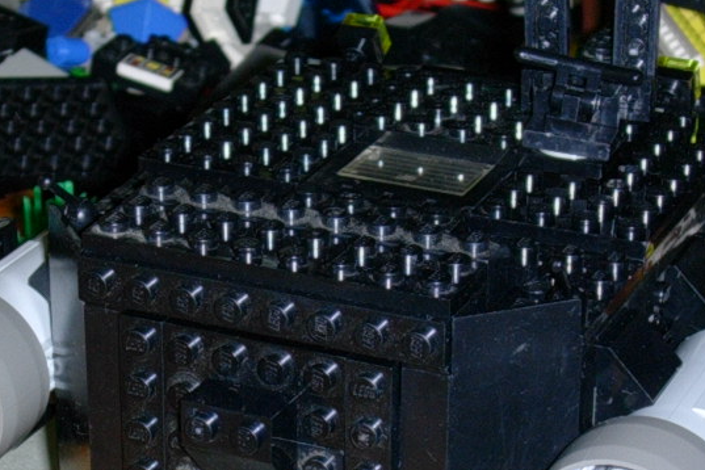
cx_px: 354
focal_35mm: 125
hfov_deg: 16.4
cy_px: 364
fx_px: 2448
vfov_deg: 10.9
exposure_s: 1/64
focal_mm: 9.6
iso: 70
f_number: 3.5
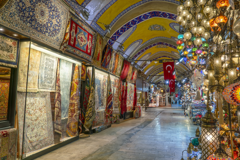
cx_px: 135
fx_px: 187
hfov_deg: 65.2
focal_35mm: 28
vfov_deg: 46.3
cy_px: 69
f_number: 10
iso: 100
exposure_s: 1/6
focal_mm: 24
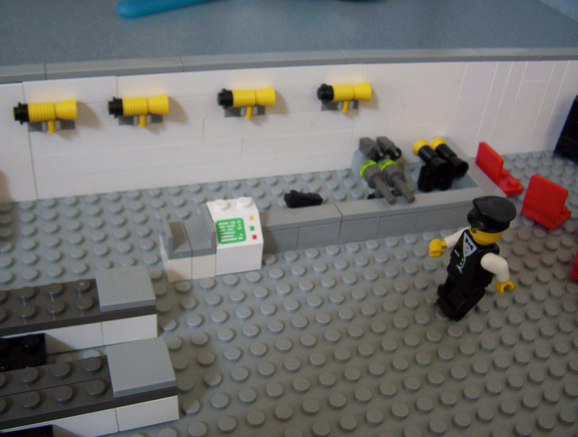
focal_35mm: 39
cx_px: 289
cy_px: 218
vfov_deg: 37.0
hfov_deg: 47.8
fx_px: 653
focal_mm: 5.26
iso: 100
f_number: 3.84
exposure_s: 1/17
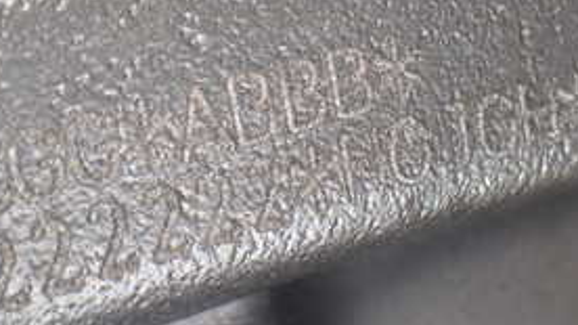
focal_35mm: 71
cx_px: 295
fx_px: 1088
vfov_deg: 16.9
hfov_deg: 29.8
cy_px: 113
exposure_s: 1/125
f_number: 2.3
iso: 200
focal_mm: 5.4
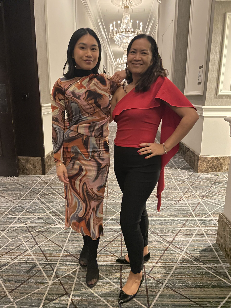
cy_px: 154
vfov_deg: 67.3
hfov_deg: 53.1
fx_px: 231
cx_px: 116
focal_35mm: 26
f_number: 1.6
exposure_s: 1/24
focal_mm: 4.2
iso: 1000
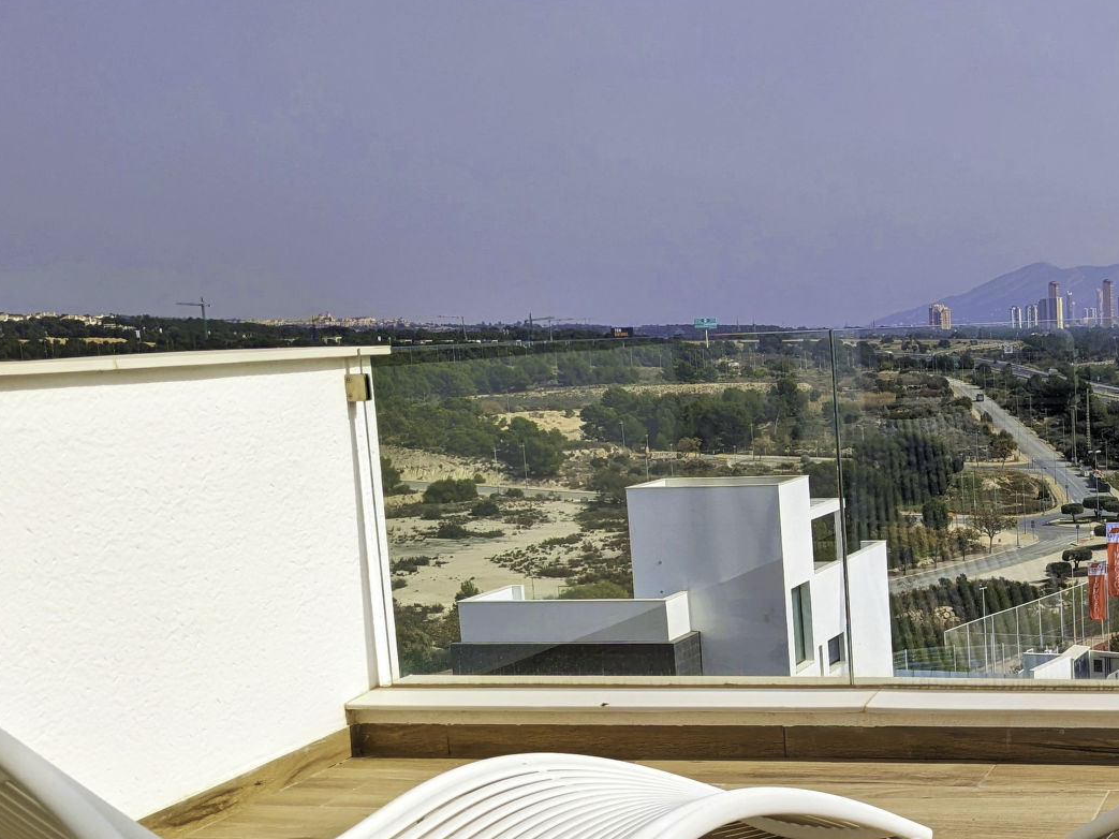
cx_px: 1005
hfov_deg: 34.2
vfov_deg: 27.3
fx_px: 1713
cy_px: 573
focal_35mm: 53
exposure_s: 1/7800
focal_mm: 4.38
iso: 73
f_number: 1.7
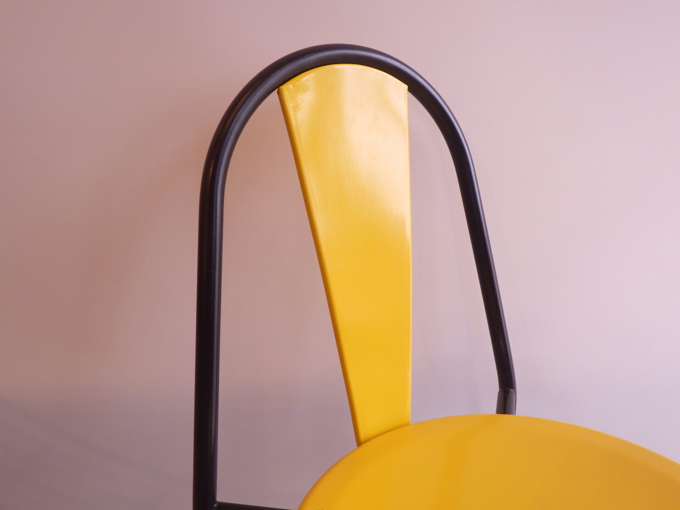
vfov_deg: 49.7
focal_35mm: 28
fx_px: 550
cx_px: 340
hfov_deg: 63.4
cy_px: 255
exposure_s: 1/45
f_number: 3.5
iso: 125
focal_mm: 5
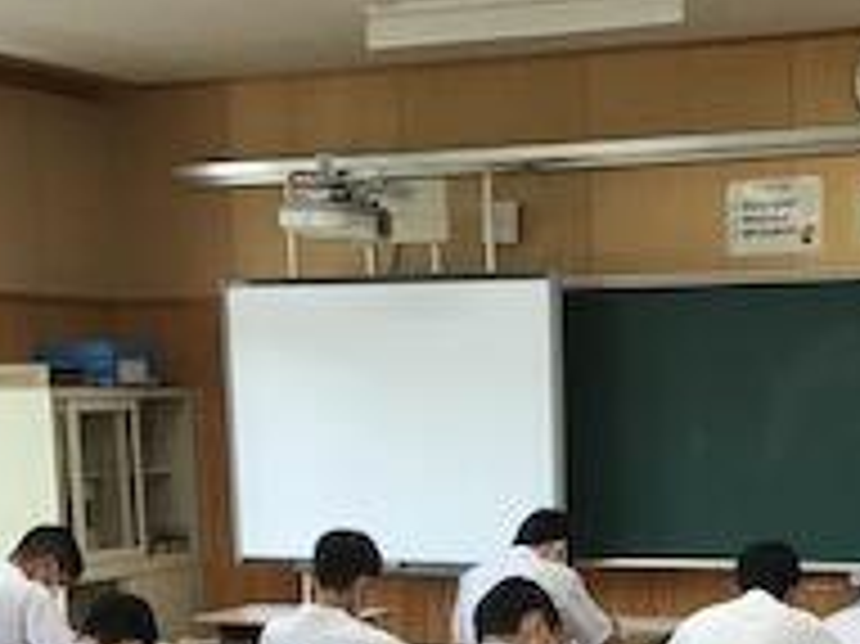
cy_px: 694
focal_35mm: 78
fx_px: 1937
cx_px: 675
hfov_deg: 24.7
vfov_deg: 18.2
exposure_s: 1/30
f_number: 2.4
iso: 32
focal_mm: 3.3
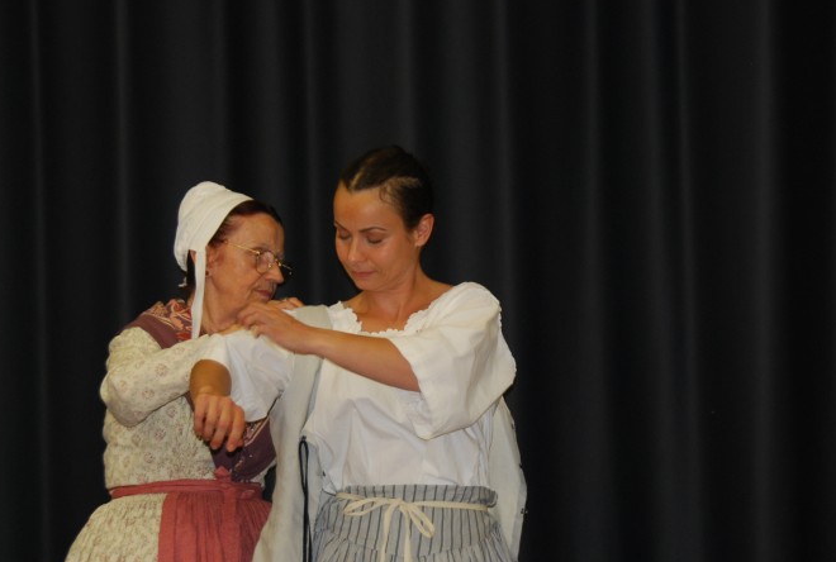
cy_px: 346
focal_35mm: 142
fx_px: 3307
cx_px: 467
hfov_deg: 14.4
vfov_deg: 9.7
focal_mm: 70
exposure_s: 1/60
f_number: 5
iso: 400
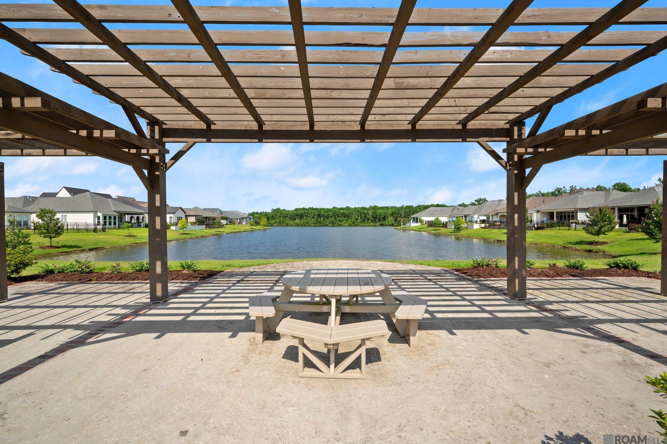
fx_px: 259
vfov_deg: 81.1
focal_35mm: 14
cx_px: 334
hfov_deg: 104.3
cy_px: 222
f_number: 10
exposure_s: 1/1000
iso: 320
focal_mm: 14
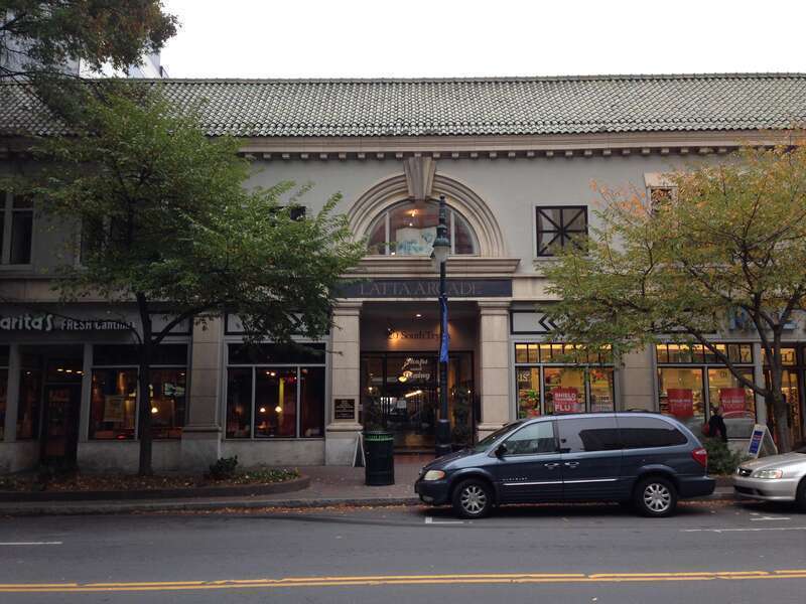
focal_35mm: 33
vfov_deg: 42.9
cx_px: 403
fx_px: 768
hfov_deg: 55.4
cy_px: 302
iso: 64
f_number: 2.4
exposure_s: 1/40
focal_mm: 4.12
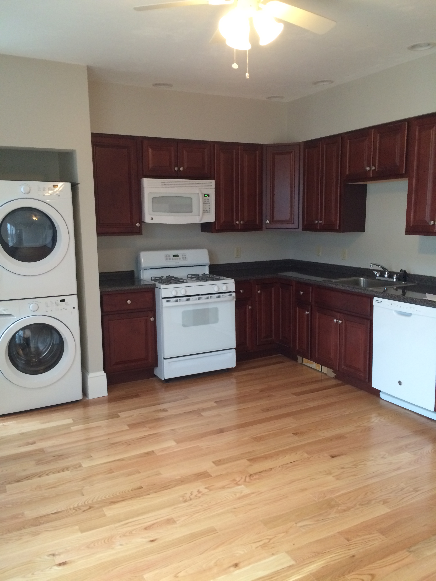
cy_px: 290
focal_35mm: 29
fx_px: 487
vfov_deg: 61.7
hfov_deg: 48.2
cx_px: 218
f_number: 2.2
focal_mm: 4.15
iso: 200
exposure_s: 1/30
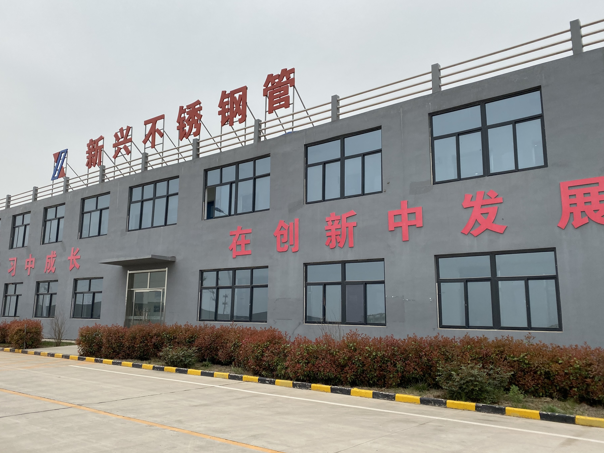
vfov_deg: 48.2
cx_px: 285
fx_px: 506
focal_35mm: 29
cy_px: 217
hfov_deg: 61.6
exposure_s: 1/1730
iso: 32
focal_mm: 4.25
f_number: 1.8
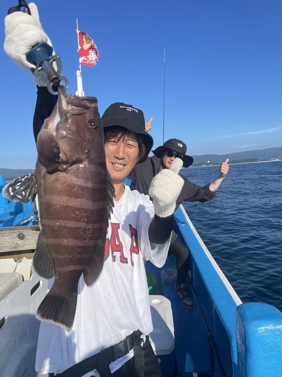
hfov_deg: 53.0
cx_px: 141
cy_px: 188
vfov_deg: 67.3
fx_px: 283
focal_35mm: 26
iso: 32
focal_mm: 4.2
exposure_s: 1/4464
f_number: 1.6
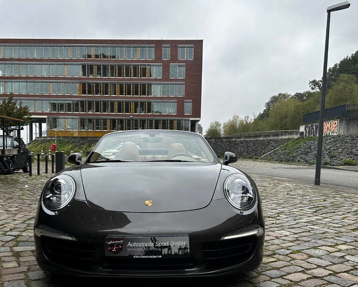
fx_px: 350
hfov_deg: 54.0
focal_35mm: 33
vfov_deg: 44.3
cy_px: 175
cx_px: 152
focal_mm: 6.86
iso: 80
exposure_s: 1/529
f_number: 1.78
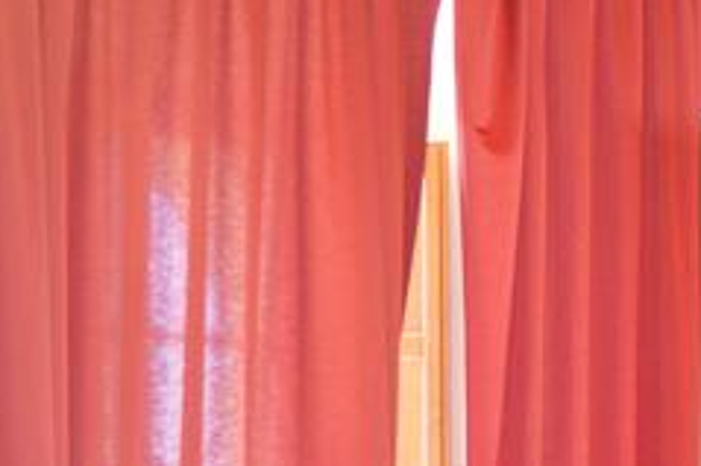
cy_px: 683
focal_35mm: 136
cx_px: 974
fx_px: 2646
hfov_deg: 14.3
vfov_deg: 9.8
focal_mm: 24
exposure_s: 1/60
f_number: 3.8
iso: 1600
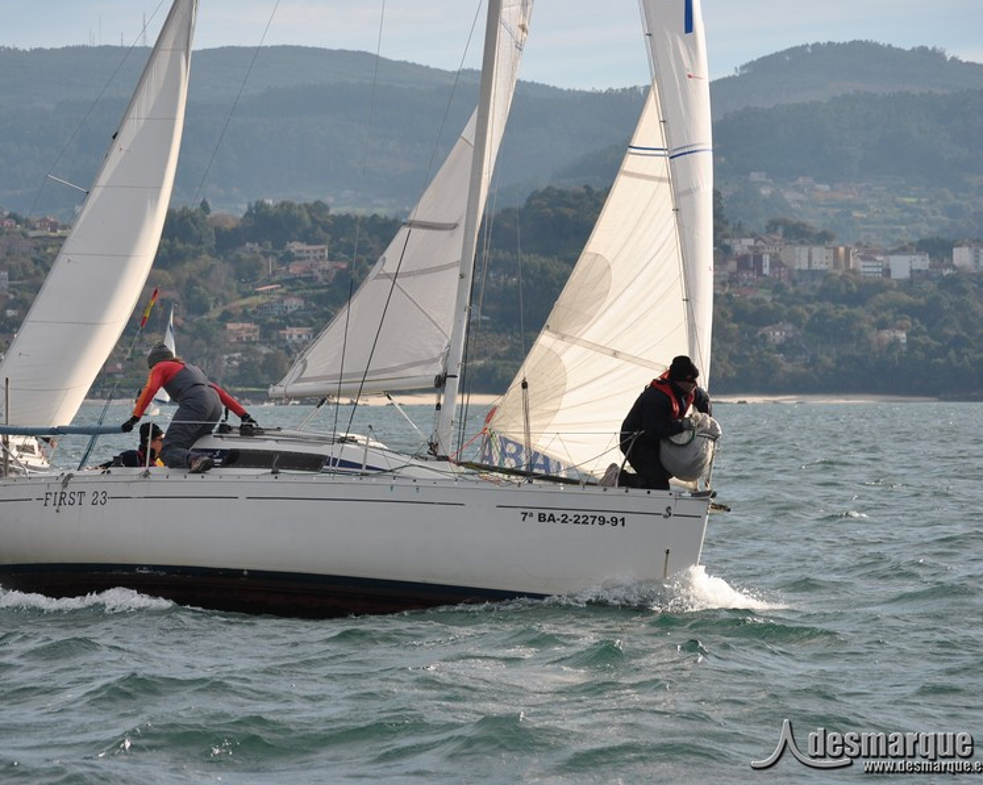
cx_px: 421
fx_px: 4420
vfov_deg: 10.2
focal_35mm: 152
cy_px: 392
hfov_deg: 12.7
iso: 100
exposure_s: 1/640
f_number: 6.3
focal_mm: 90
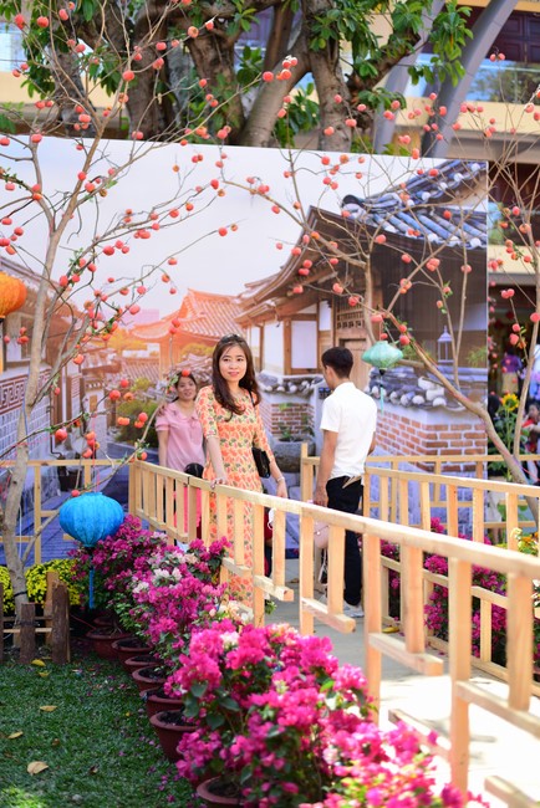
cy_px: 404
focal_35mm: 50
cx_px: 270
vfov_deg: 39.6
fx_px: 1124
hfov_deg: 27.0
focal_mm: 50
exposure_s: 1/250
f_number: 2
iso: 125
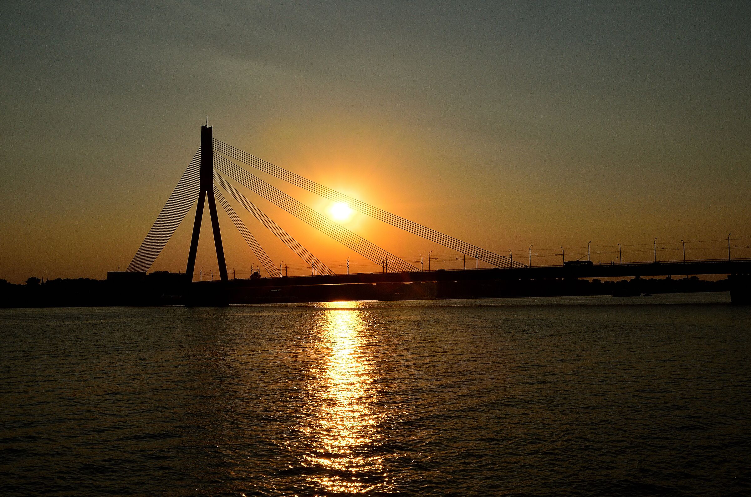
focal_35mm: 36
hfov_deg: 53.2
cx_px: 376
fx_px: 750
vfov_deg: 36.7
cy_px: 248
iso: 200
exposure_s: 1/400
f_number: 22
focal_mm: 24
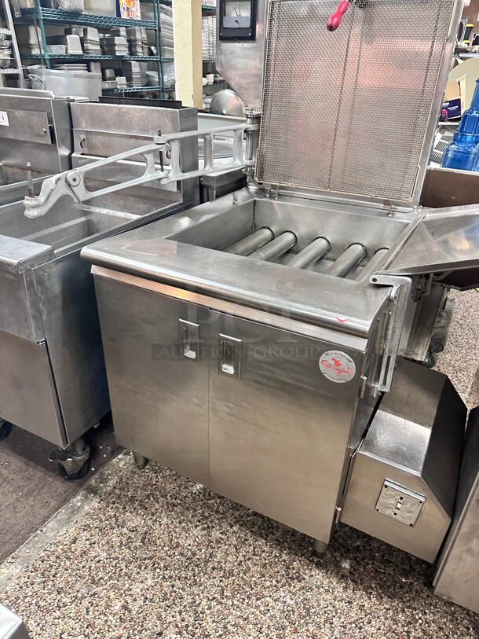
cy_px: 320
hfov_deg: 56.8
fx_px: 443
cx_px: 240
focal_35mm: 24
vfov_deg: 71.6
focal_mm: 6.86
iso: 500
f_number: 1.78
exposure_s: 1/60
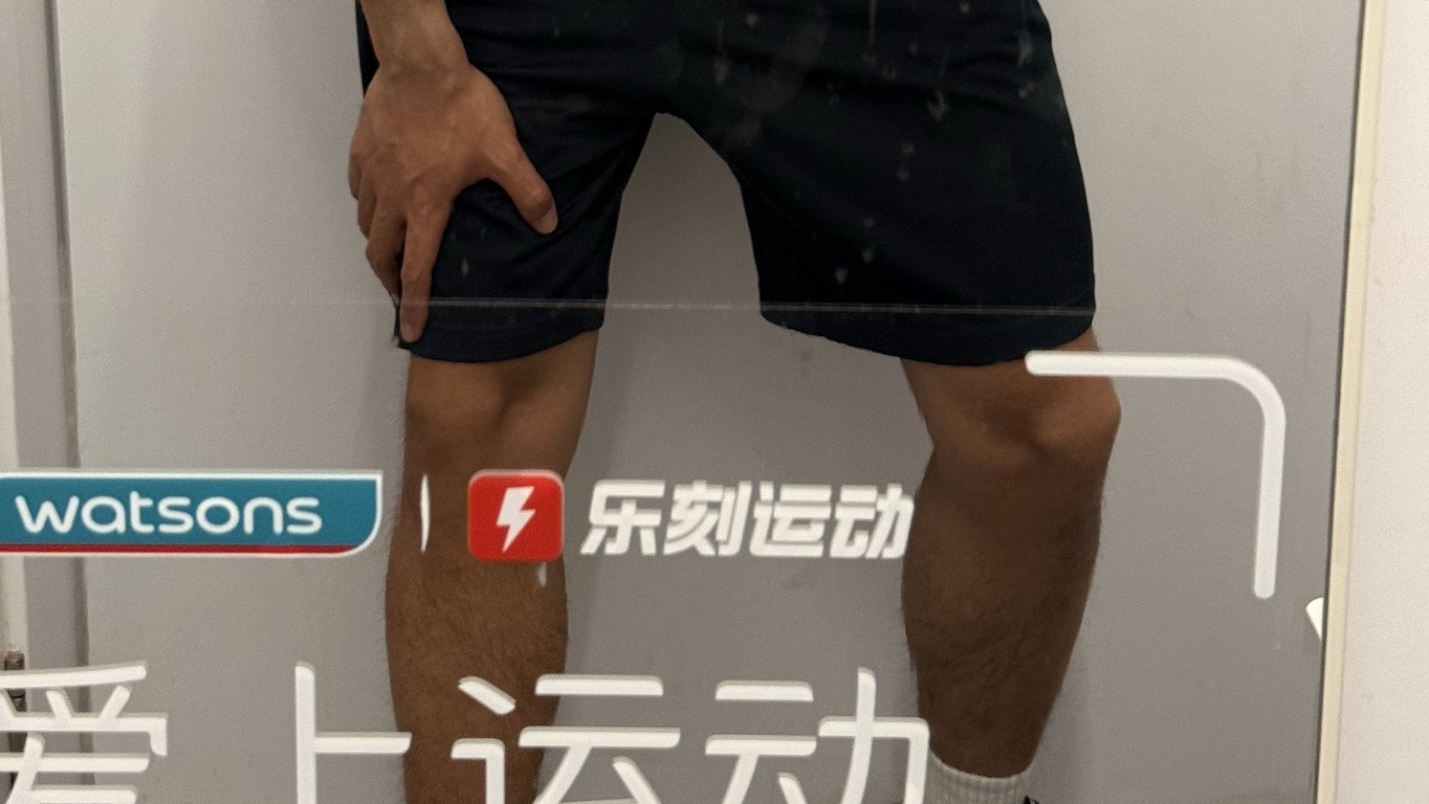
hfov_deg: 30.2
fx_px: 2652
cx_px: 714
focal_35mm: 70
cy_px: -55
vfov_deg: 16.7
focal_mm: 6.76
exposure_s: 1/33
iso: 250
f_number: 1.78
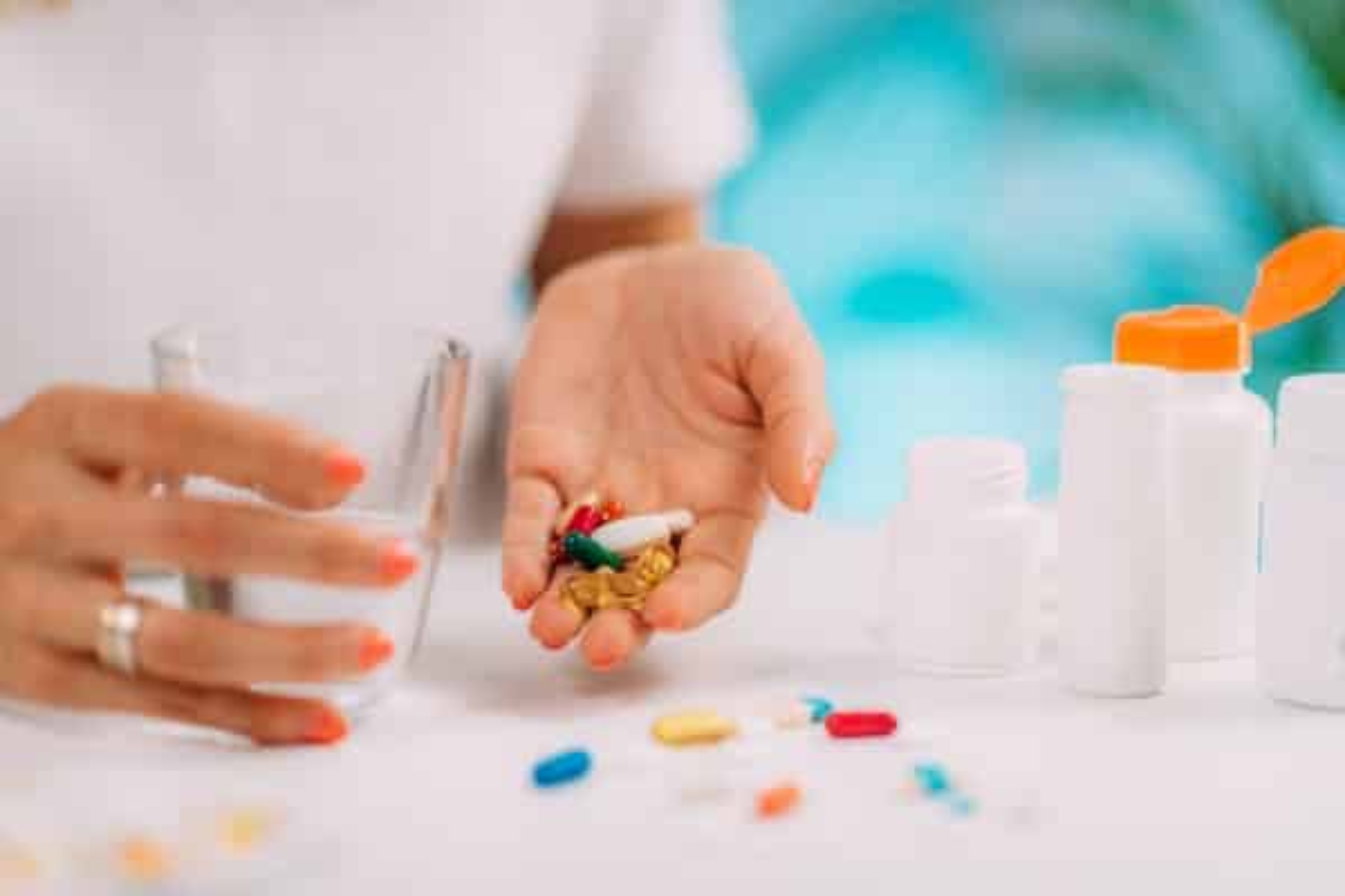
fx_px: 3175
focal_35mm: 85
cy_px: 448
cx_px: 672
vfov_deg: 16.1
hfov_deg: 23.9
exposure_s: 1/160
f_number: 1.8
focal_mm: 85
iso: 125
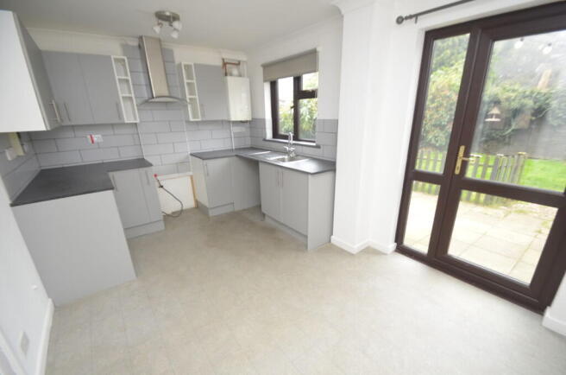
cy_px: 188
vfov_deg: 77.0
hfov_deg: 100.5
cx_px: 283
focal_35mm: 15
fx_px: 235
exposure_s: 1/60
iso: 500
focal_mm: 10
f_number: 4
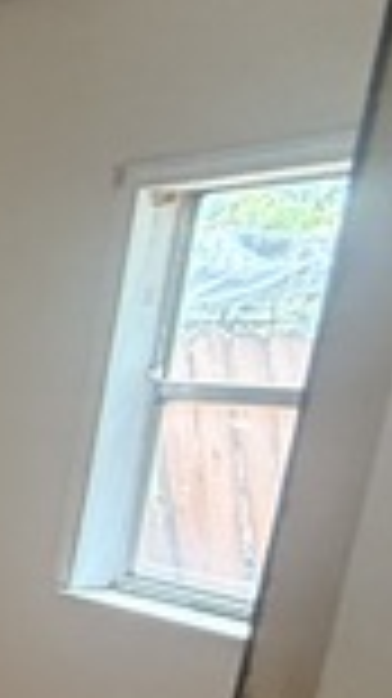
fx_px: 1166
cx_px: -689
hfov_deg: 12.3
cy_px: 639
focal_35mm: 63
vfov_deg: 31.6
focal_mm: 2.22
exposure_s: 1/60
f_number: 2.2
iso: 400
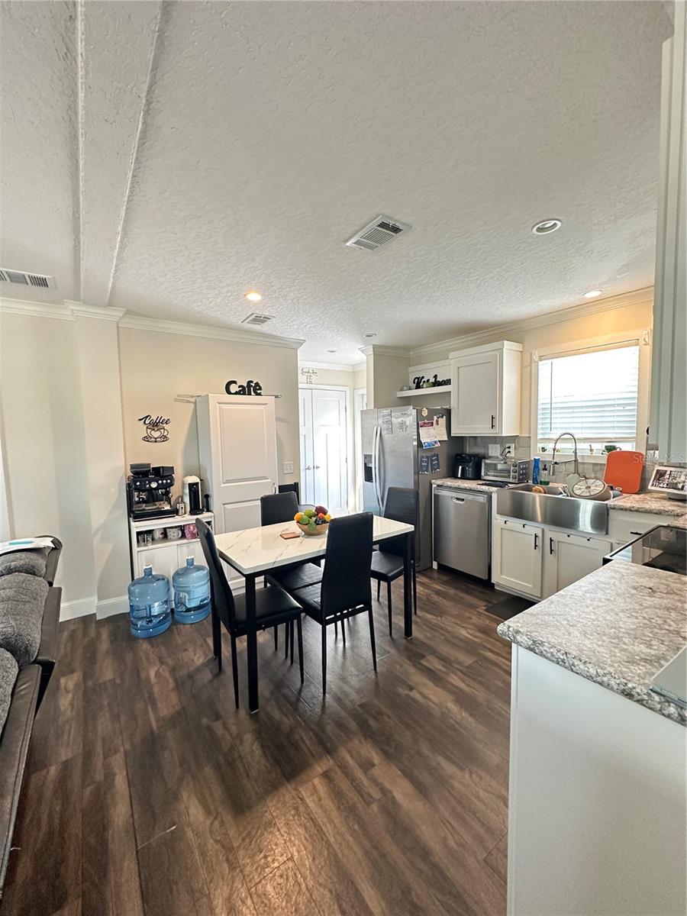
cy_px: 458
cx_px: 344
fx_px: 370
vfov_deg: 102.1
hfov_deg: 85.7
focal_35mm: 14
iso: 400
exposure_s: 1/60
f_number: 2.2
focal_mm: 2.22
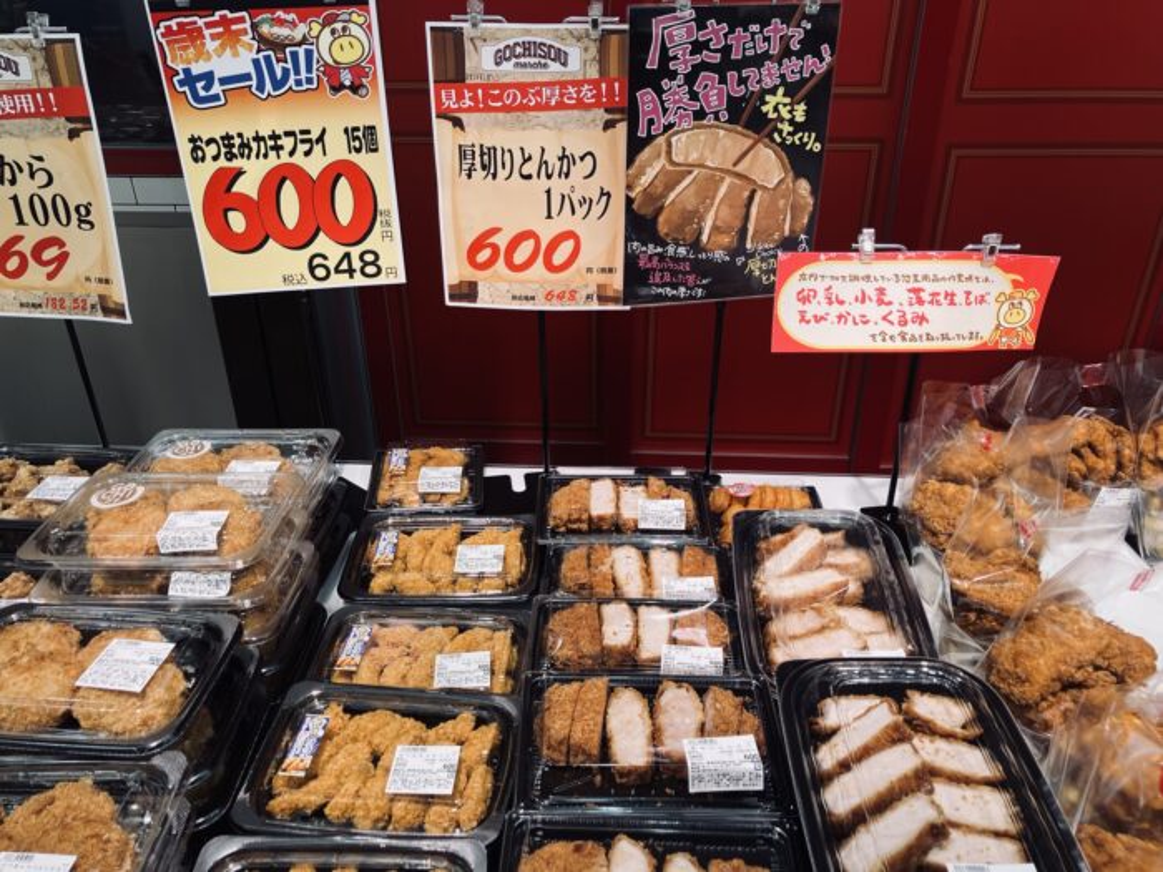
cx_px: 582
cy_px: 436
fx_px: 941
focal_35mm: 28
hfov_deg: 63.4
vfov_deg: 49.7
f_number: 1.8
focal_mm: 3.99
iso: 25
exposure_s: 1/100
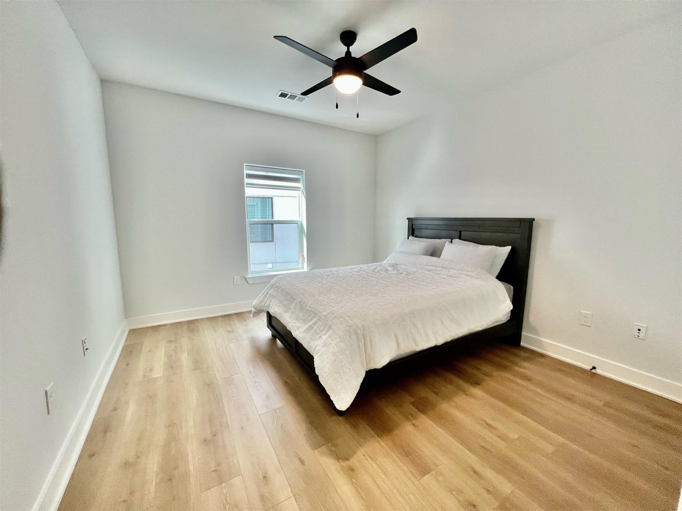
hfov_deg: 106.2
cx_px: 341
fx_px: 256
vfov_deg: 89.9
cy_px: 256
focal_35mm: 13
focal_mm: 1.57
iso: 125
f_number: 1.8
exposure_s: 1/120
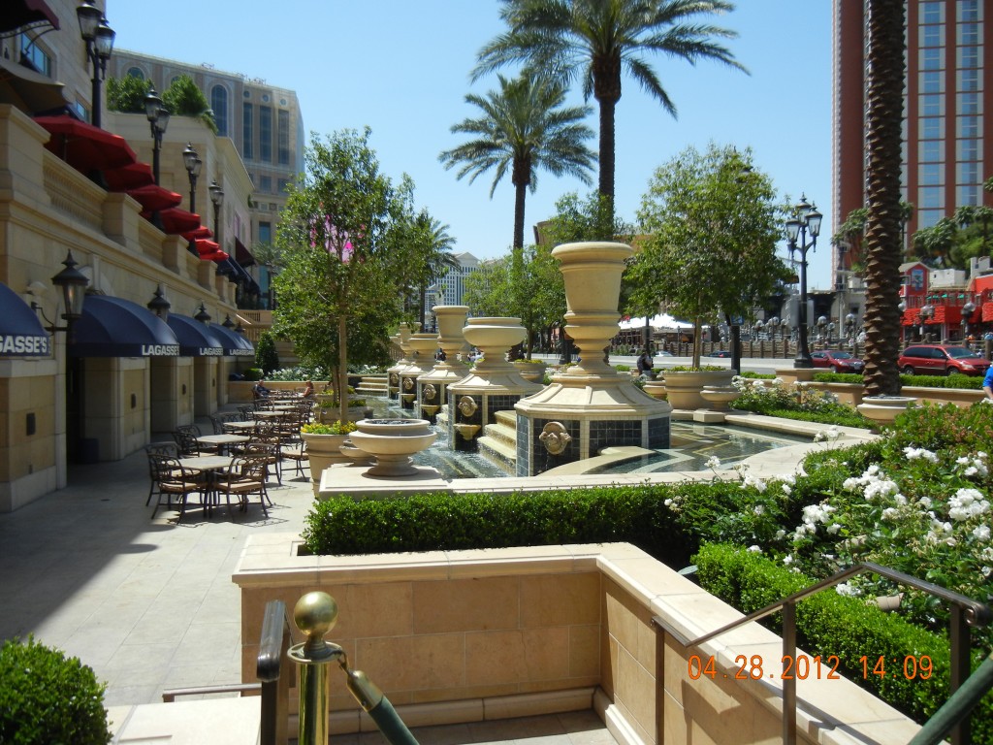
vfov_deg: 46.8
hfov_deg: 60.0
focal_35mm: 30
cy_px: 372
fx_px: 861
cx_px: 496
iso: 160
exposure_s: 1/364
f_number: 7
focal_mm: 5.4
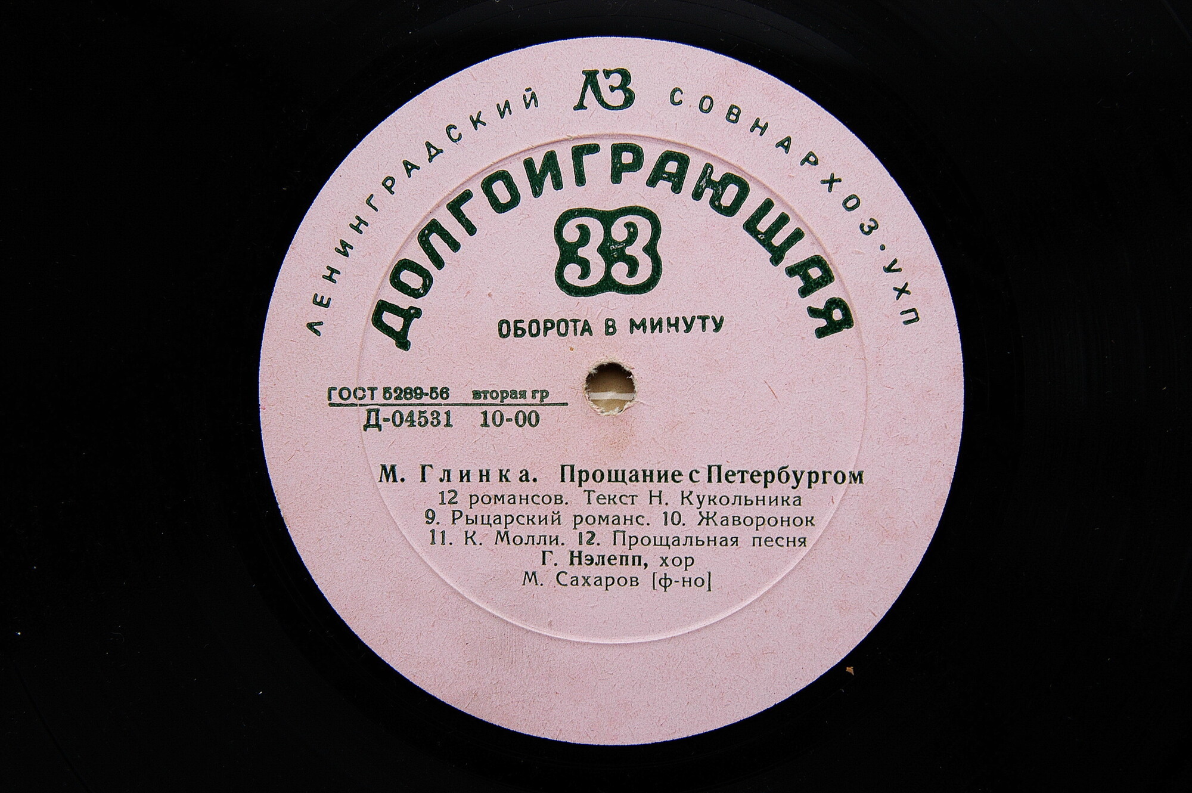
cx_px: 596
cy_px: 396
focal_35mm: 52
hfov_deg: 37.9
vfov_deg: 25.7
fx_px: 1737
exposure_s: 1/125
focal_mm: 35
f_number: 5.6
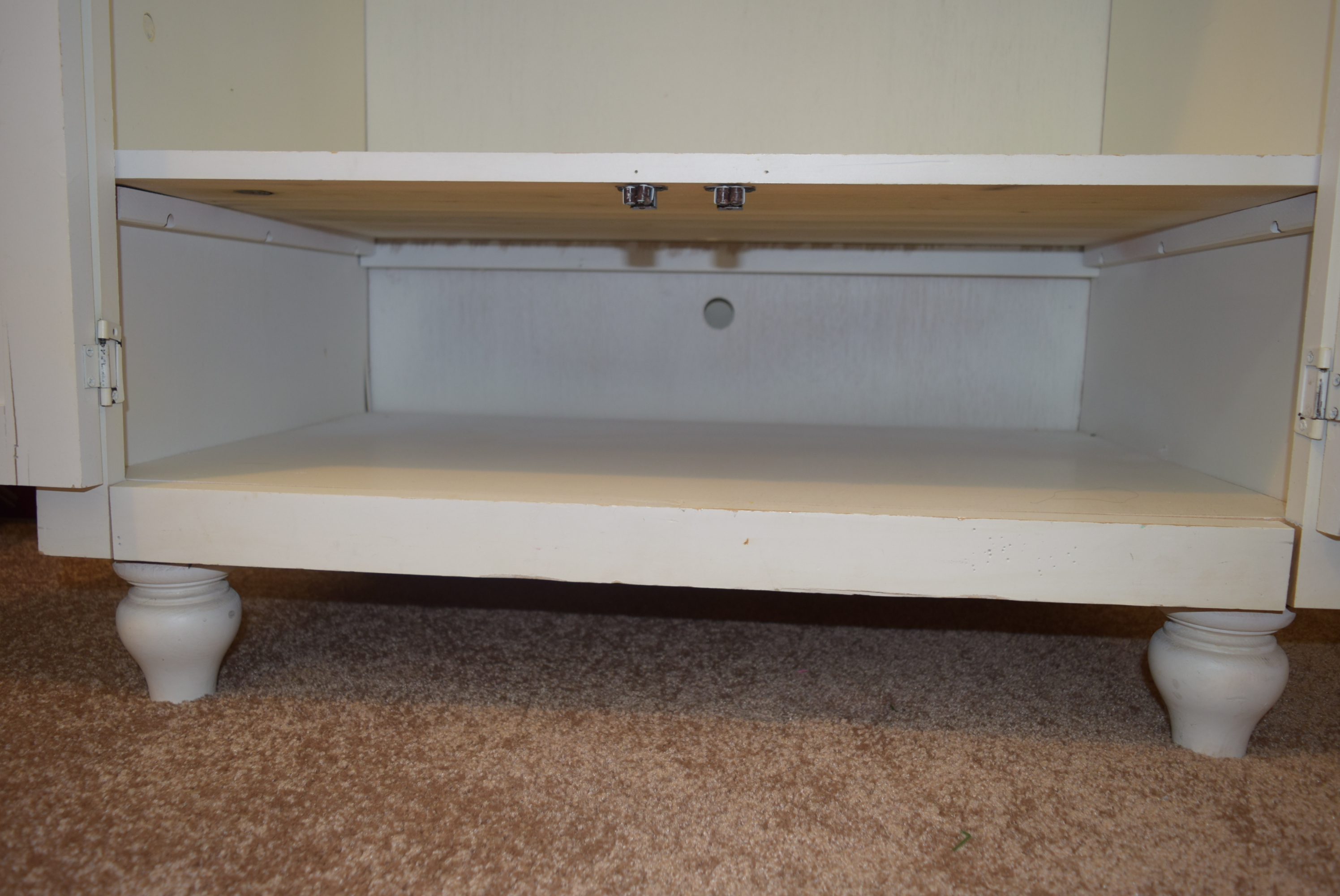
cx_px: 670
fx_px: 1006
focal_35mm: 27
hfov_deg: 67.3
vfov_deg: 48.0
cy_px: 448
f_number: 3.5
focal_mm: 18
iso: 360
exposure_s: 1/30
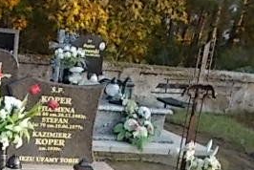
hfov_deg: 29.3
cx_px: 11
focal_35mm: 65
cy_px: 223
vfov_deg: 19.3
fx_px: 459
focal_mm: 4.6
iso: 80
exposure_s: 1/160
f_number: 3.2
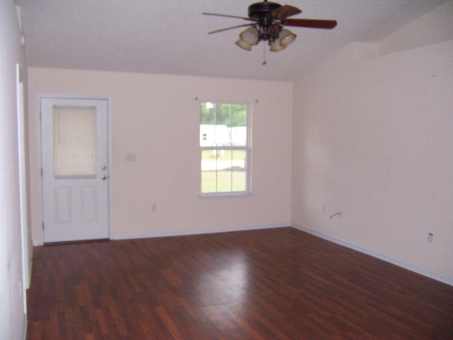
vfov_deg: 42.9
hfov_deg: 55.4
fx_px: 432
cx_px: 226
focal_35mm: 33
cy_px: 170
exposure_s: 1/60
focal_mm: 5.5
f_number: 2.4
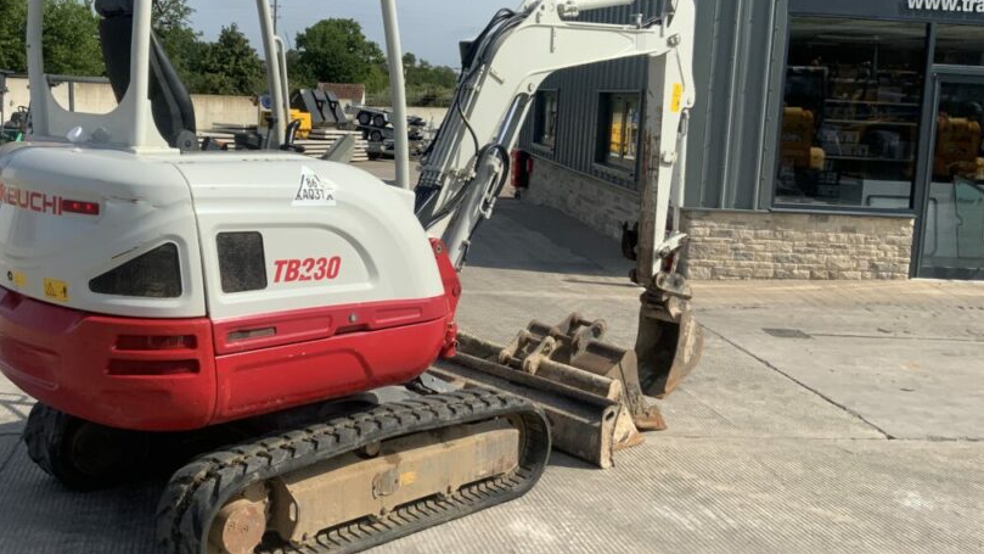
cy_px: 200
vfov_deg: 29.6
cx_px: 384
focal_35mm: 40
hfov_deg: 50.1
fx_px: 1044
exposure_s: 1/2320
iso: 20
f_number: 1.8
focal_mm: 3
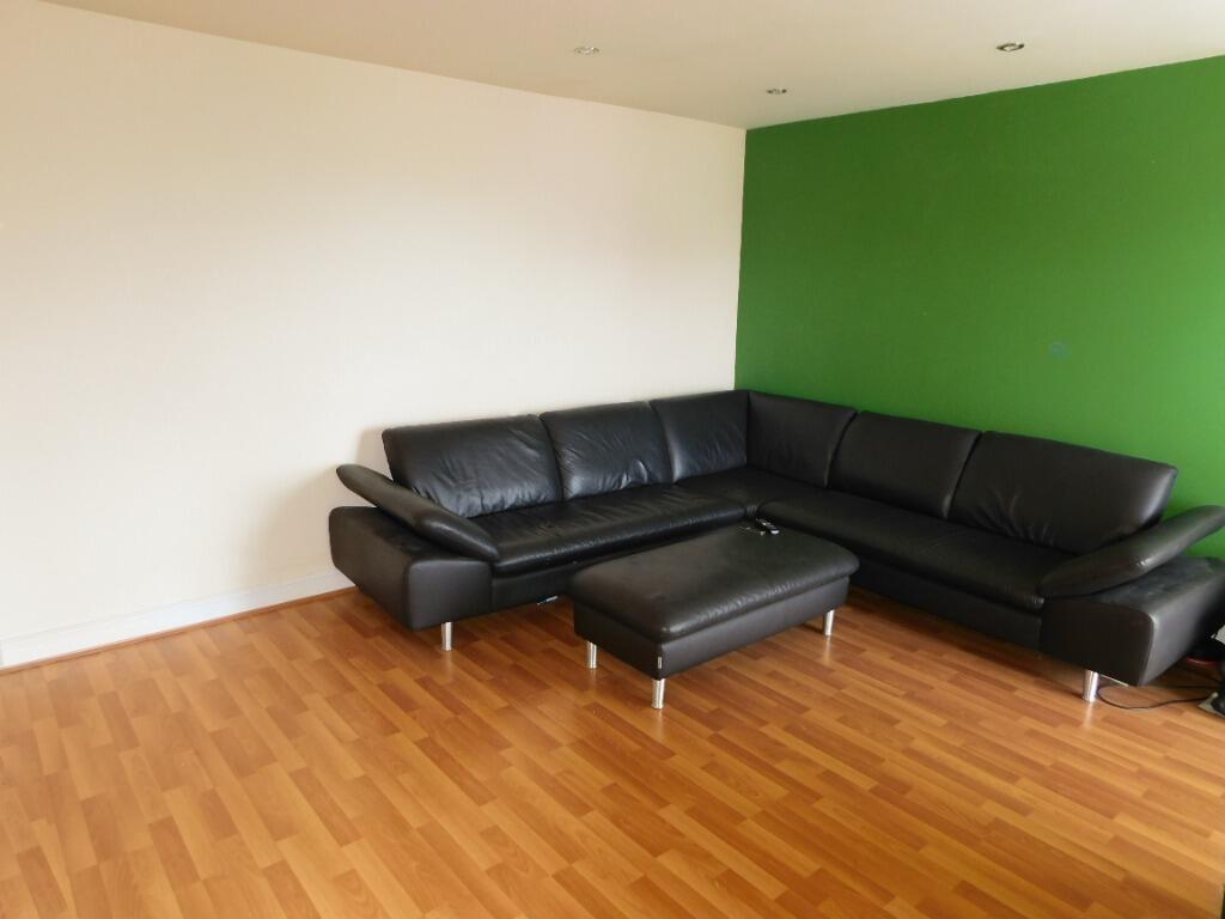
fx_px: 814
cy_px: 460
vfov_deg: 58.9
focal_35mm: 23
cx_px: 612
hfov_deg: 73.9
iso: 125
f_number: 3
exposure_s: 1/30
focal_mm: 4
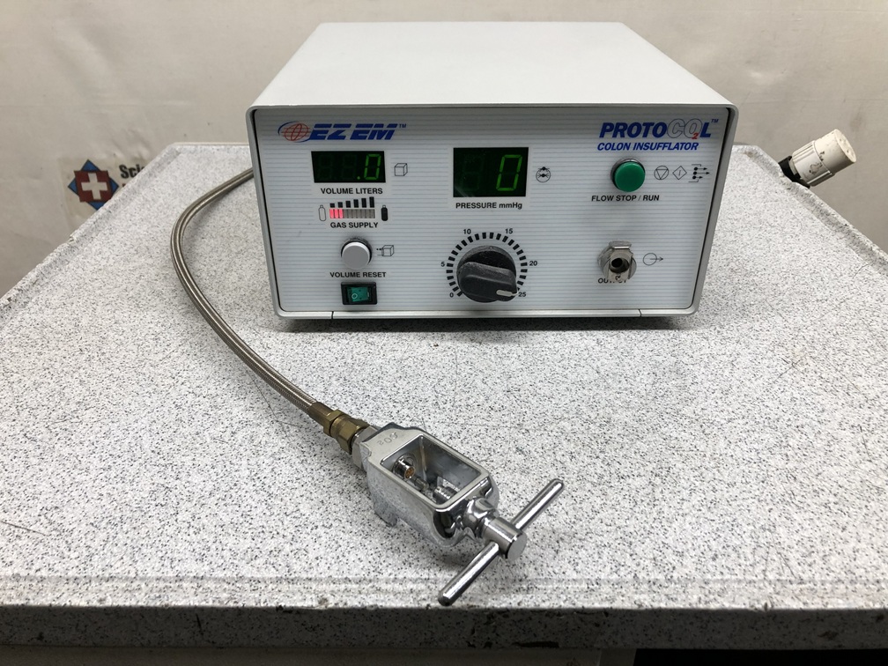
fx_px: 718
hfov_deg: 63.4
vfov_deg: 49.7
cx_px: 444
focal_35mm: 28
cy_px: 333
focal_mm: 3.99
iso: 25
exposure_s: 1/40
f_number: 1.8
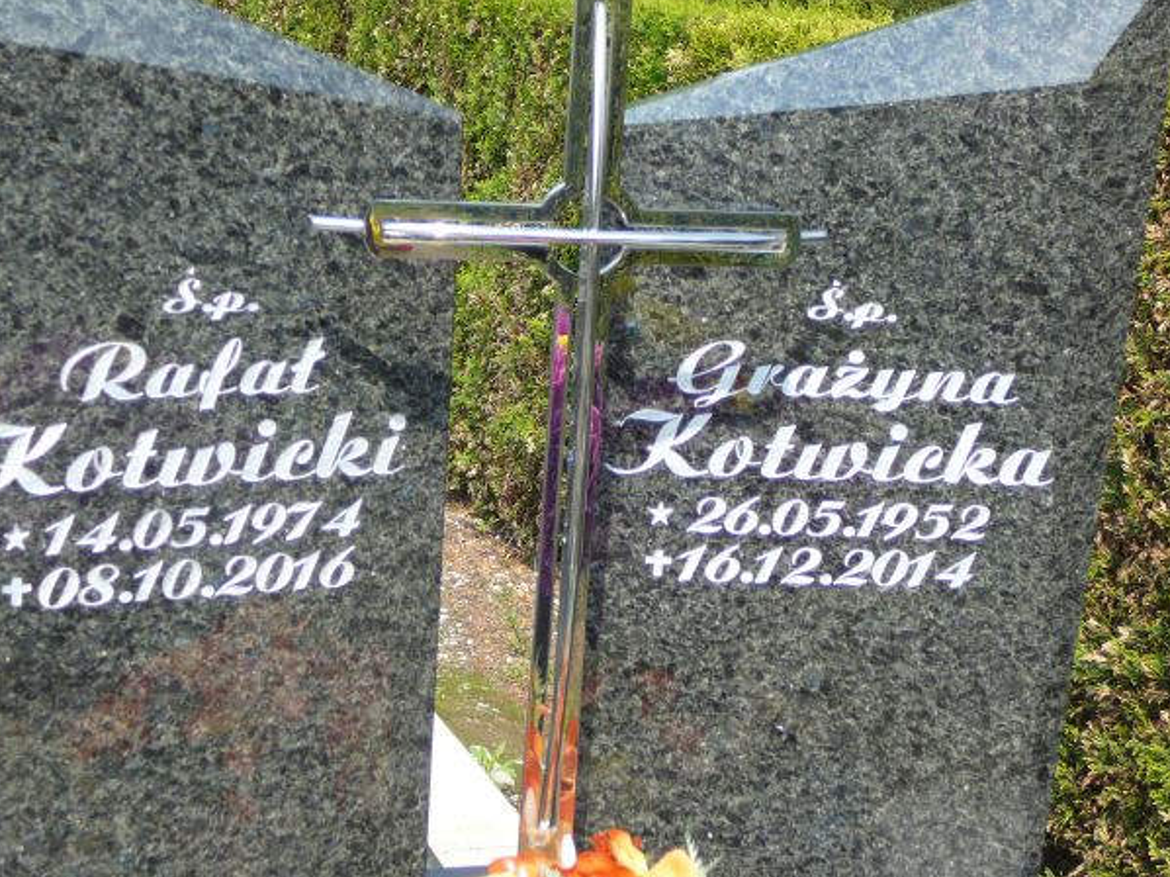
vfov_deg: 19.4
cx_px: 548
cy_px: 438
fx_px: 2568
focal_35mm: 76
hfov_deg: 25.7
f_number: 3.7
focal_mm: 10.5
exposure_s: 1/400
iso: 80
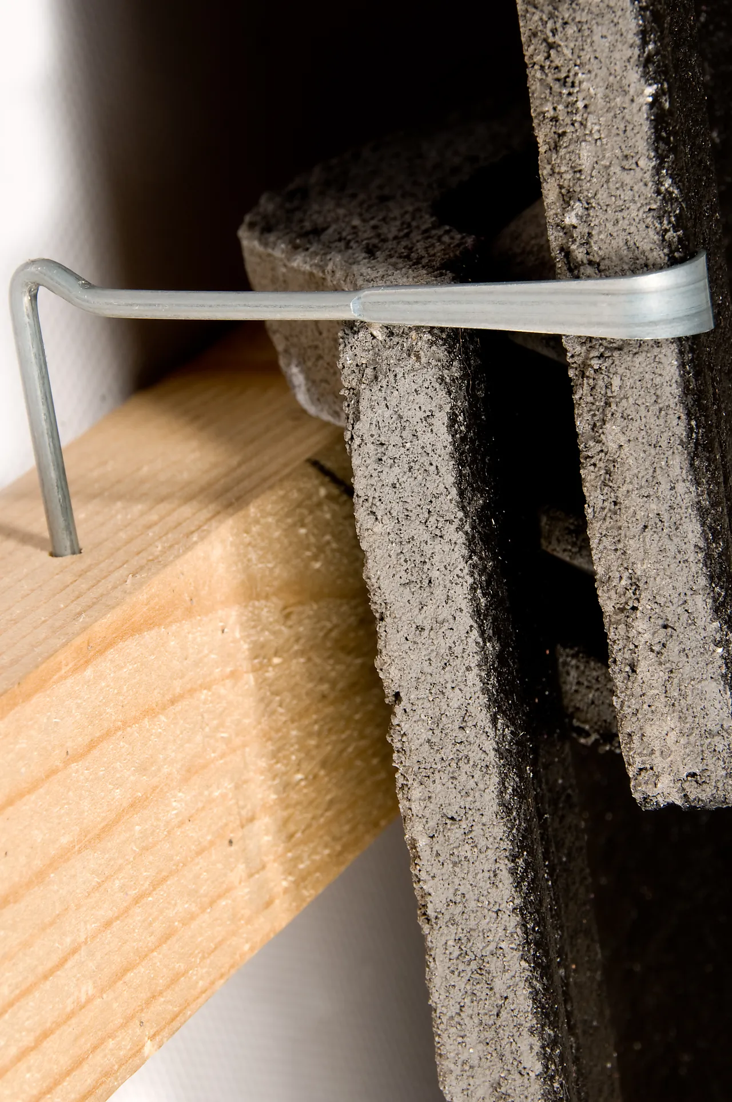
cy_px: 551
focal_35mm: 168
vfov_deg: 12.2
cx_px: 366
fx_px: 5137
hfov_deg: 8.2
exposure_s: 1/60
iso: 100
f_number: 16
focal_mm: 112
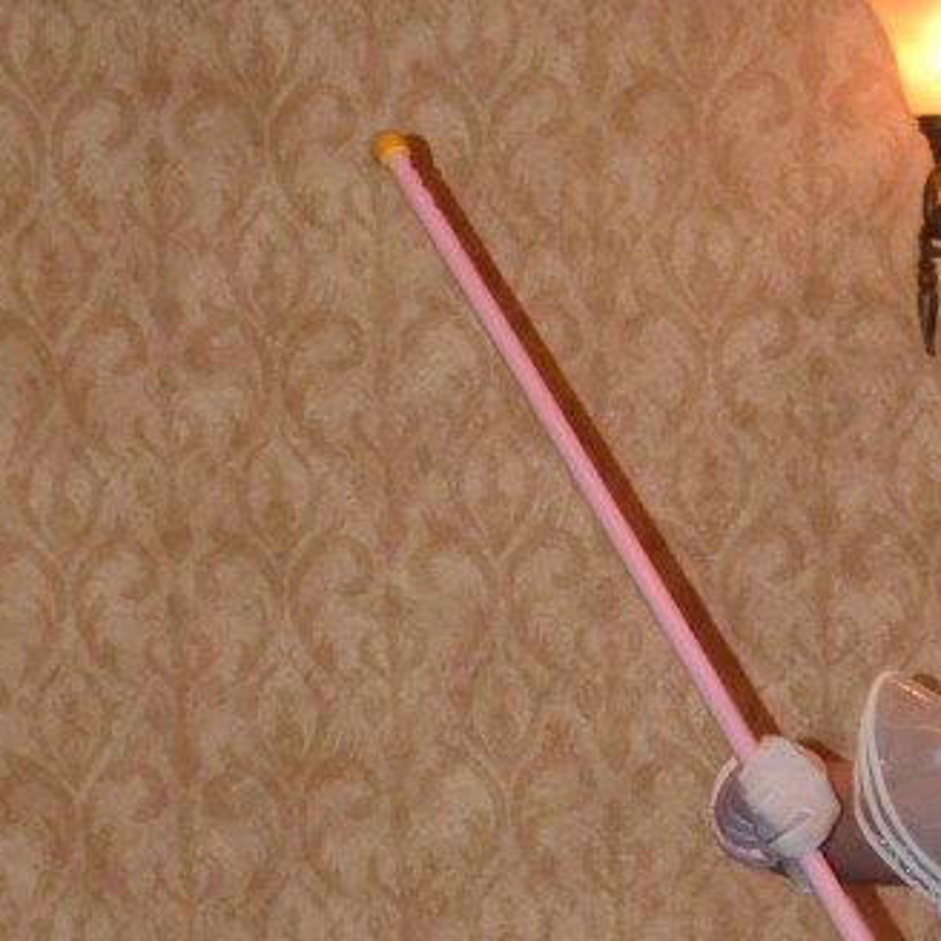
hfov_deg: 10.2
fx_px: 5228
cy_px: 1446
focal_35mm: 170
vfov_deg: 9.9
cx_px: 1036
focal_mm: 38
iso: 3200
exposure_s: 1/60
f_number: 7.1
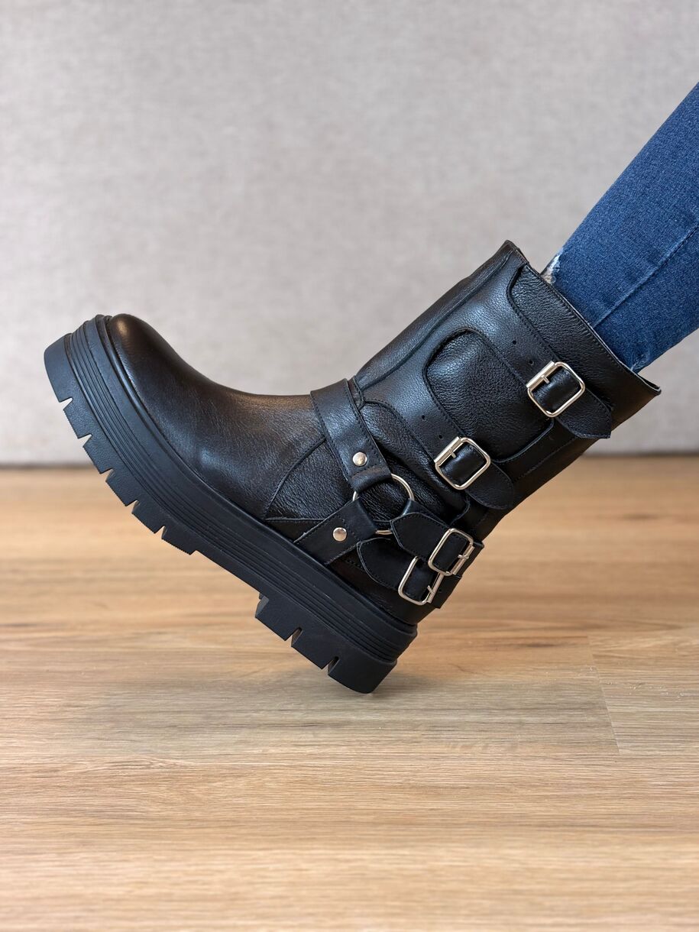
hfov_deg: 28.0
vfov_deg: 36.8
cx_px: 350
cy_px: 466
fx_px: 1400
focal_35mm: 52
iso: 125
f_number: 1.6
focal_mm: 5.96
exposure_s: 1/50
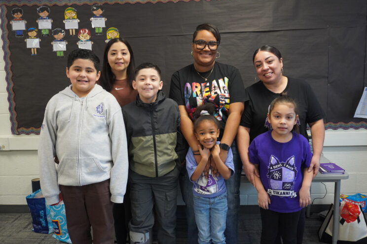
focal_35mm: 33
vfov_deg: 40.5
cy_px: 124
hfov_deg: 57.9
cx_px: 182
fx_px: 331
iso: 2000
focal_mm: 21
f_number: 4
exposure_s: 1/160
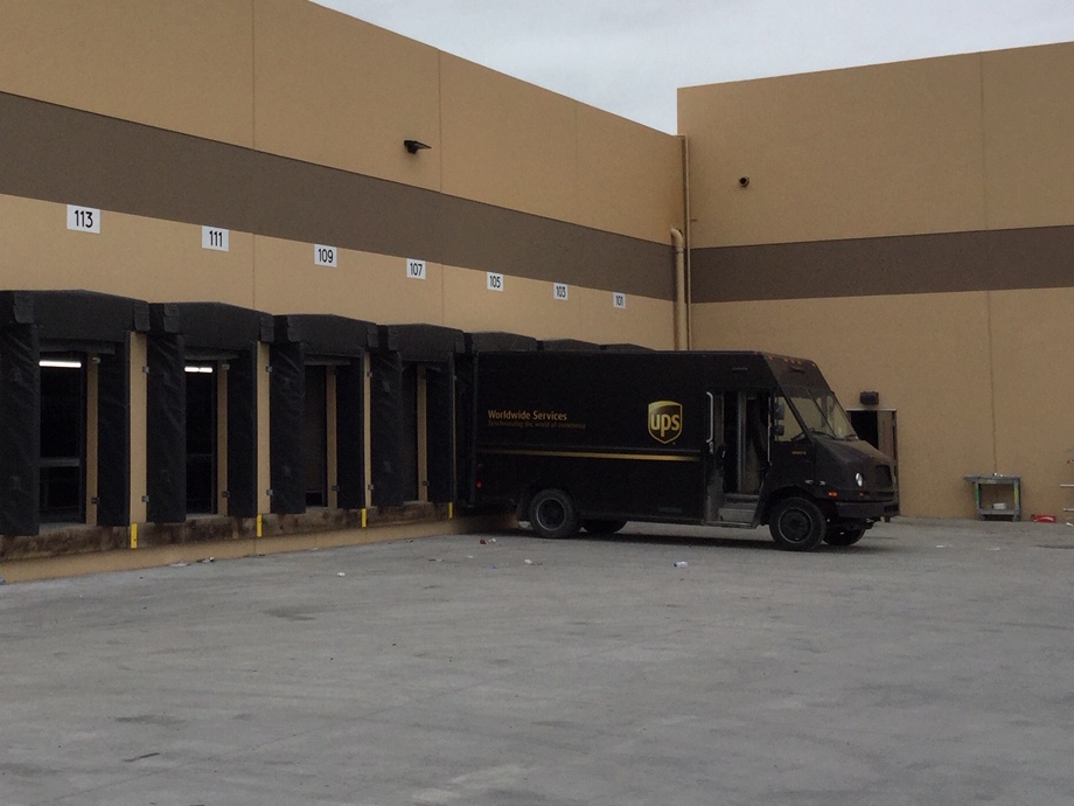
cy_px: 294
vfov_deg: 26.5
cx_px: 339
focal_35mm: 55
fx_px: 1706
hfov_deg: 34.5
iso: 25
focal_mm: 3.3
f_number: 2.4
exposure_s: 1/815
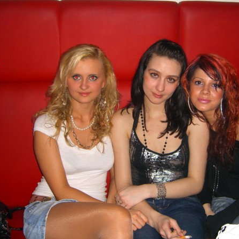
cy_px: 120
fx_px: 352
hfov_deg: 37.4
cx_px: 148
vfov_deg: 37.6
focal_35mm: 45
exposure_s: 1/60
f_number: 2.8
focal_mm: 7.9
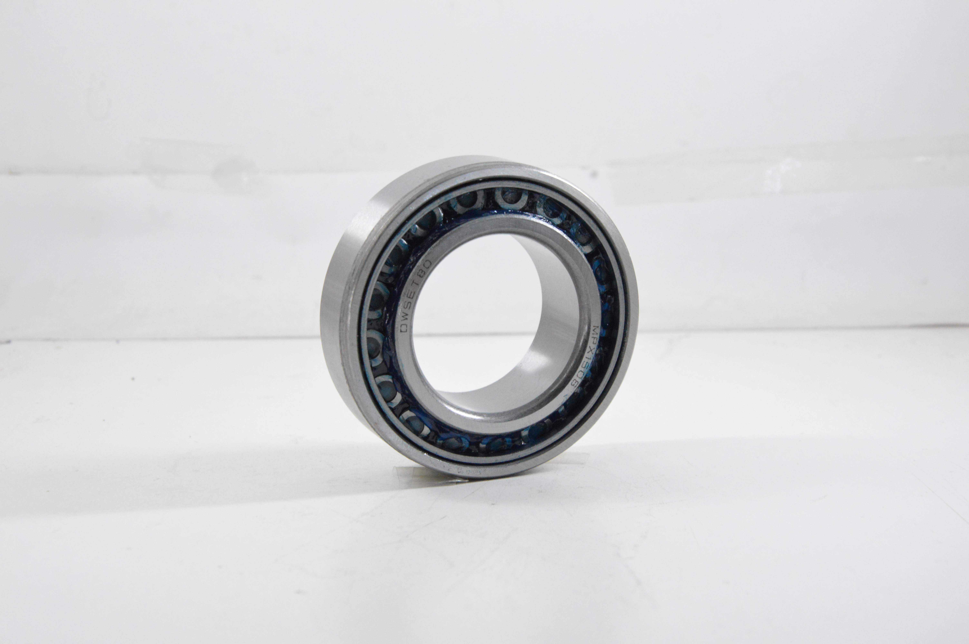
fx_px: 1815
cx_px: 484
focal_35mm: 68
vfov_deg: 20.1
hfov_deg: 29.9
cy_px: 322
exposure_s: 1/100
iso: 3200
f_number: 8
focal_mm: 45
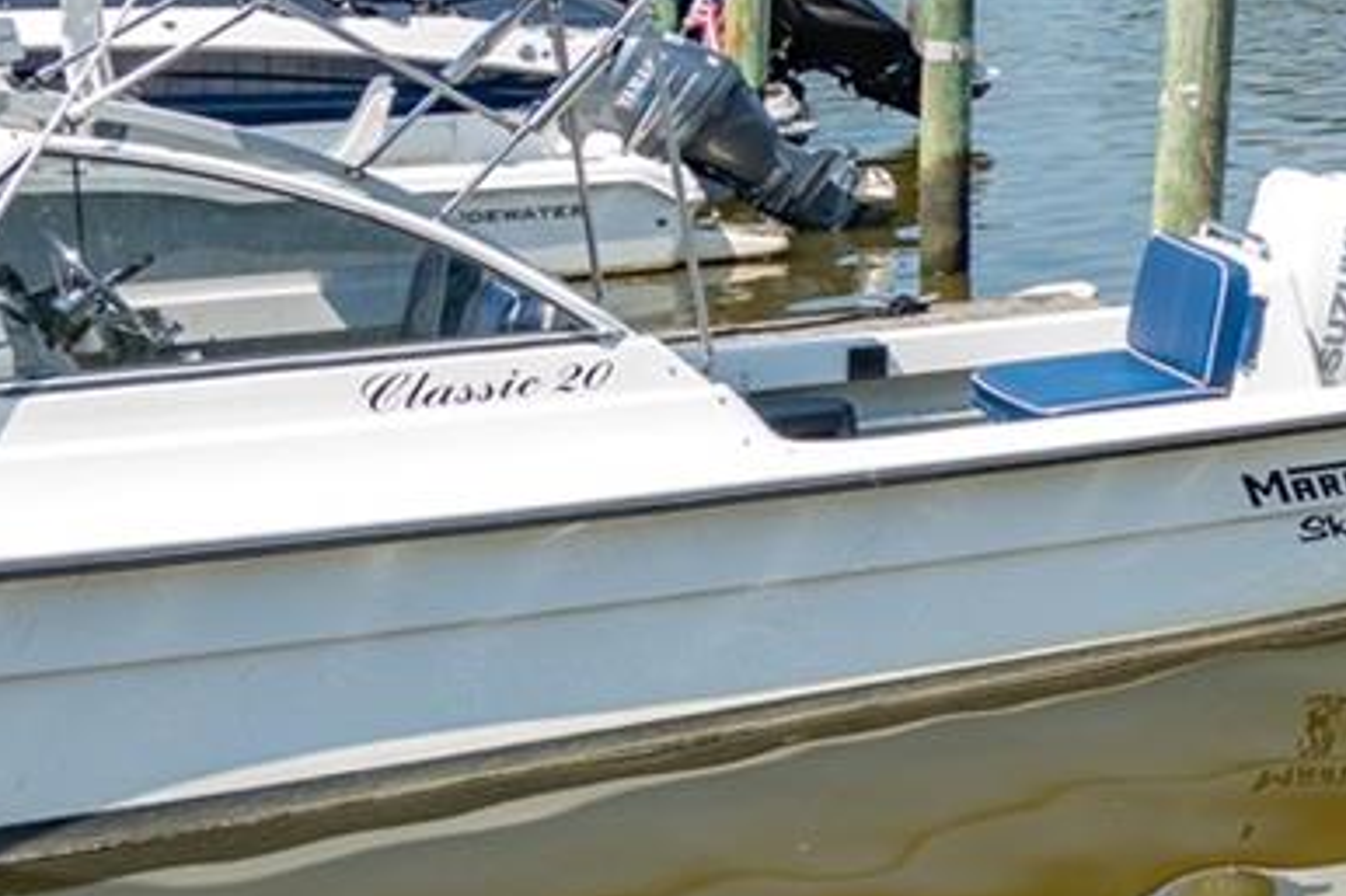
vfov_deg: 15.4
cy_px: -225
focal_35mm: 85
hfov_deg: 16.9
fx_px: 3177
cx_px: 2772
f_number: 5.6
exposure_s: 1/200
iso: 64
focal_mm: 16
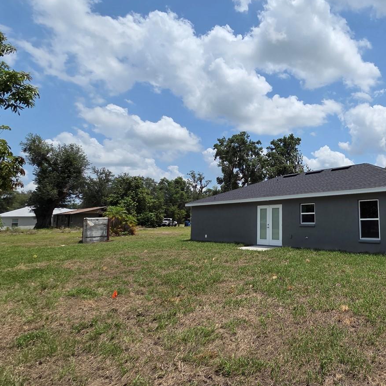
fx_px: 265
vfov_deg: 72.1
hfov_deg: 63.9
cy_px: 184
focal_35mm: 21
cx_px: 324
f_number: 2.2
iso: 50
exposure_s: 1/4109
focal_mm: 2.2
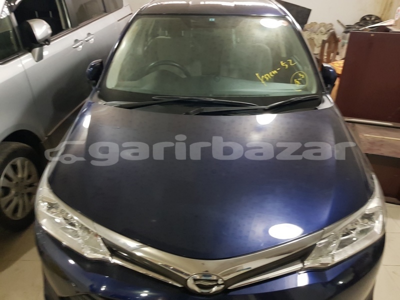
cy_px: 150
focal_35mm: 26
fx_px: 300
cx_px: 200
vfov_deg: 53.1
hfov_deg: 67.3
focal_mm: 4.3
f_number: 1.7
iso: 250
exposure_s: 1/17
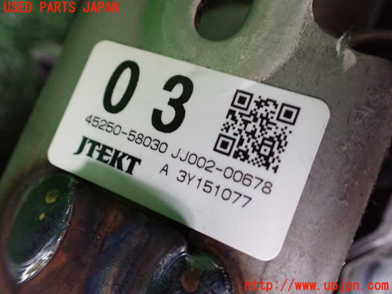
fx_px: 340
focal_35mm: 30
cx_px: 196
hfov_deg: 60.0
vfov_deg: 46.8
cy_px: 147
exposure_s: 1/50
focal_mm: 5.4
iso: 800
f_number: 2.3
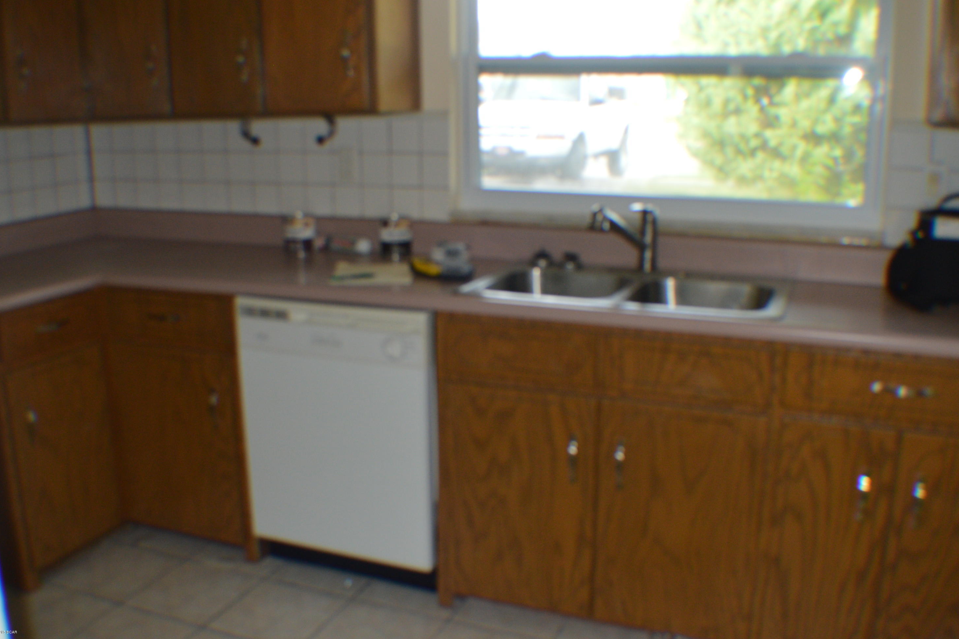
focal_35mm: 40
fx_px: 1065
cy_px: 325
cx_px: 483
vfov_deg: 33.4
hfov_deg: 48.5
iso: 720
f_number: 4.2
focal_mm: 26
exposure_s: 1/60
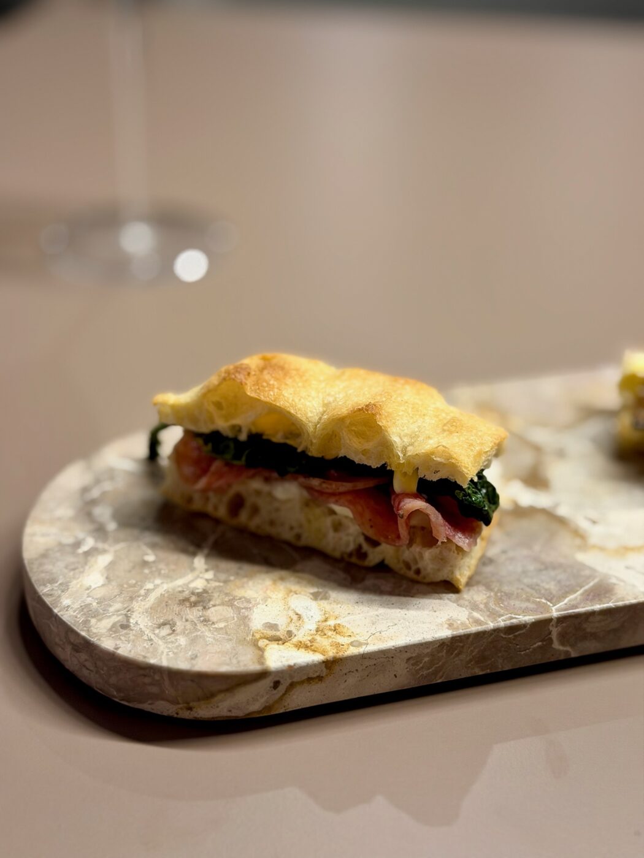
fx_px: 1191
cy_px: 429
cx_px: 322
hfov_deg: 30.3
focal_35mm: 48
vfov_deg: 39.7
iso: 200
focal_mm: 6.76
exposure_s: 1/50
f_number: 1.78
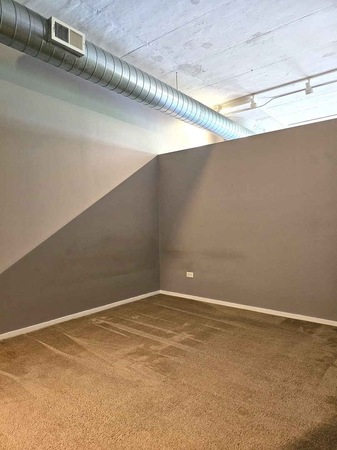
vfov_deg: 73.9
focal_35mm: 23
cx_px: 168
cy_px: 225
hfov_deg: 58.9
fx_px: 299
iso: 640
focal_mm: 6.3
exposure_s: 1/40
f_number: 1.7
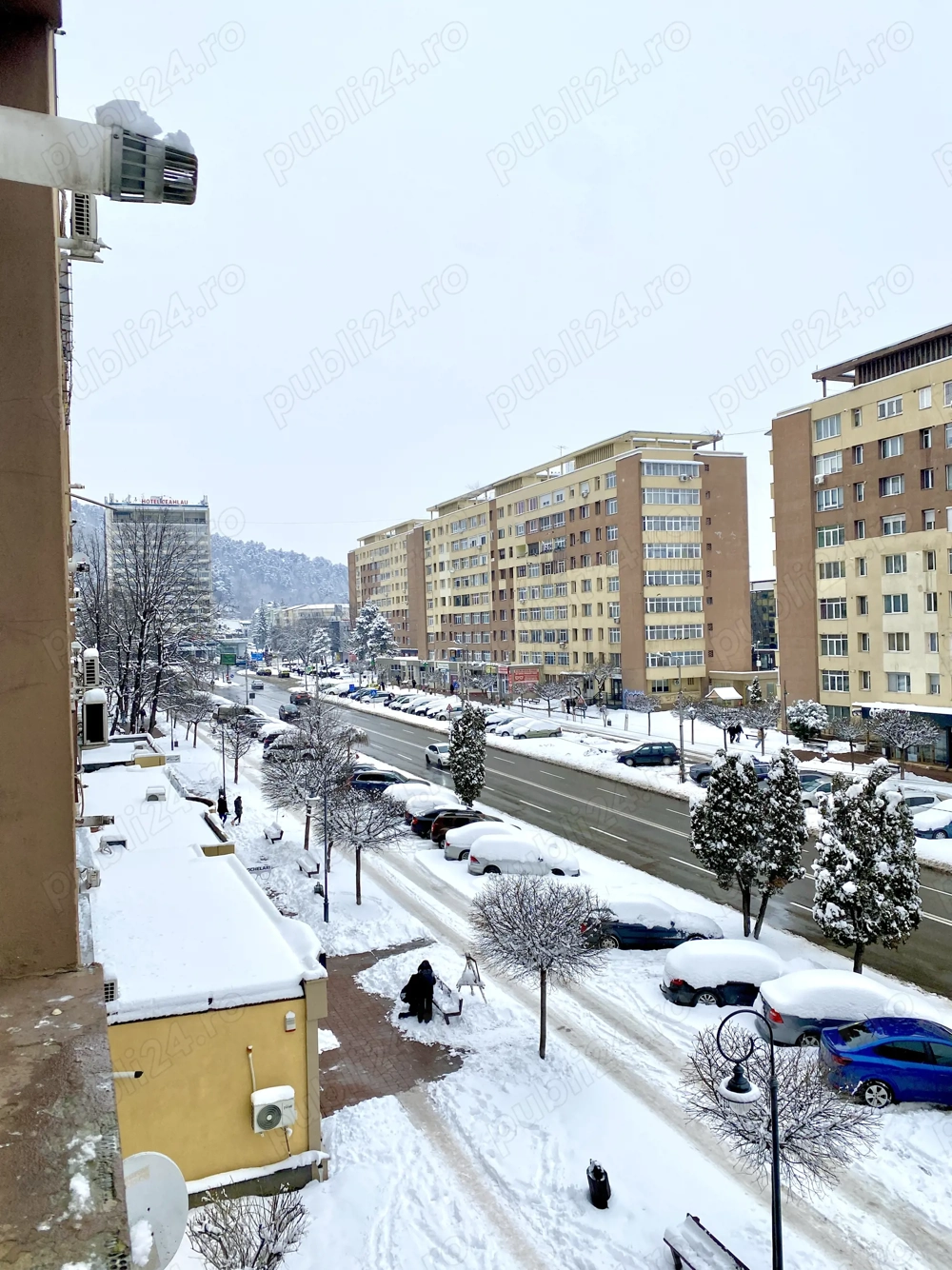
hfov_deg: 53.0
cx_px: 476
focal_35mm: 26
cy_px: 635
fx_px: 954
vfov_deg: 67.3
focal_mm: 4.25
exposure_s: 1/3040
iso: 32
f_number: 1.8
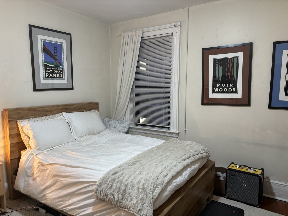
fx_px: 216
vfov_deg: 53.1
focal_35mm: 26
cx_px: 144
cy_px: 108
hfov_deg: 67.3
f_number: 1.6
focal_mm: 5.96
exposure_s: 1/60
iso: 250
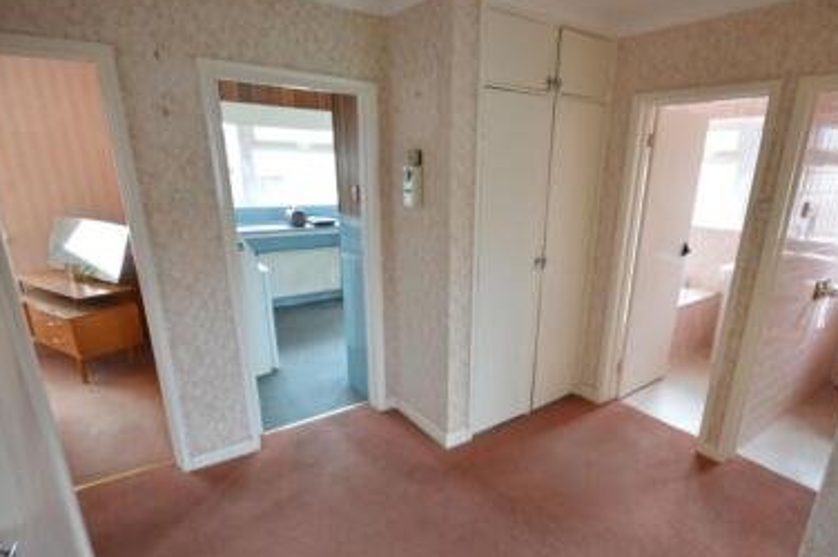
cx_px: 470
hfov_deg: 86.5
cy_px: 324
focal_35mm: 19
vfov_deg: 64.1
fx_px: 442
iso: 400
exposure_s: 1/6
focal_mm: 10
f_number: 8
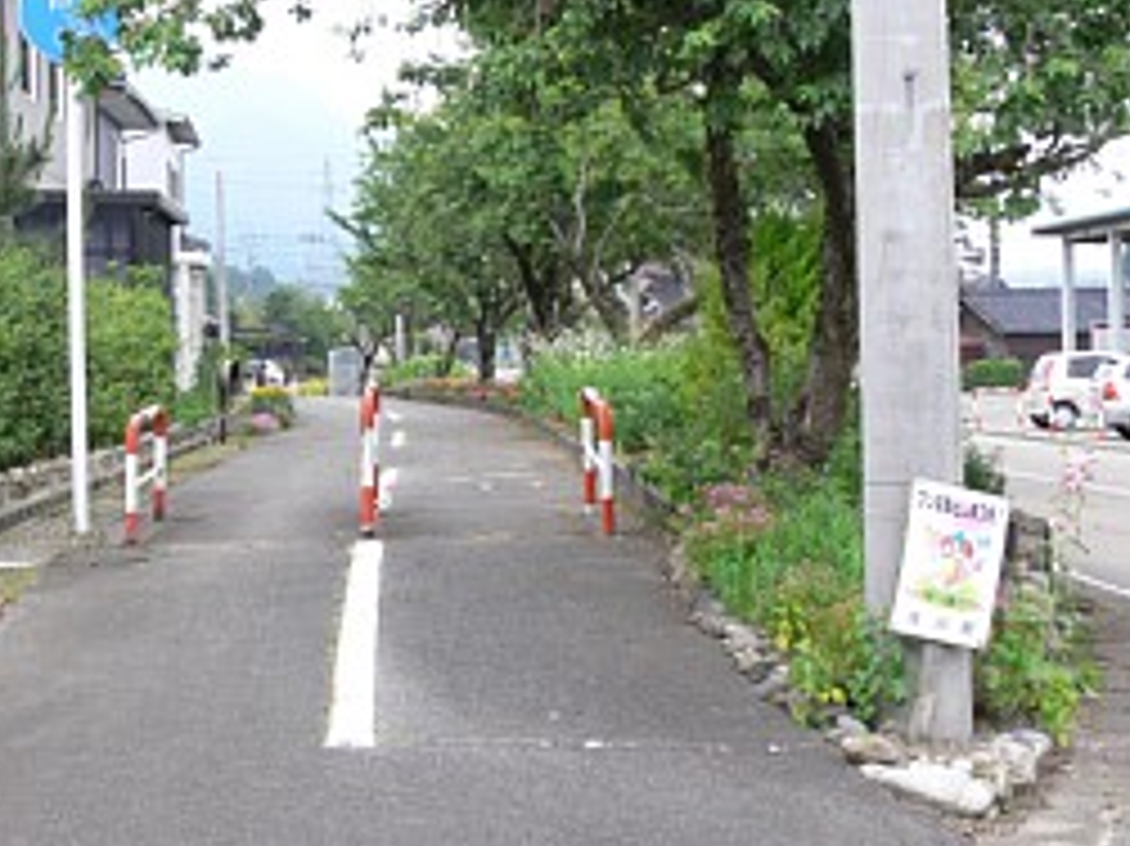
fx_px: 2545
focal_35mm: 78
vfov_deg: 18.9
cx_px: 360
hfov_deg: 24.9
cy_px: 342
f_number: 4
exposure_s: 1/80
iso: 80
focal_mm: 10.4
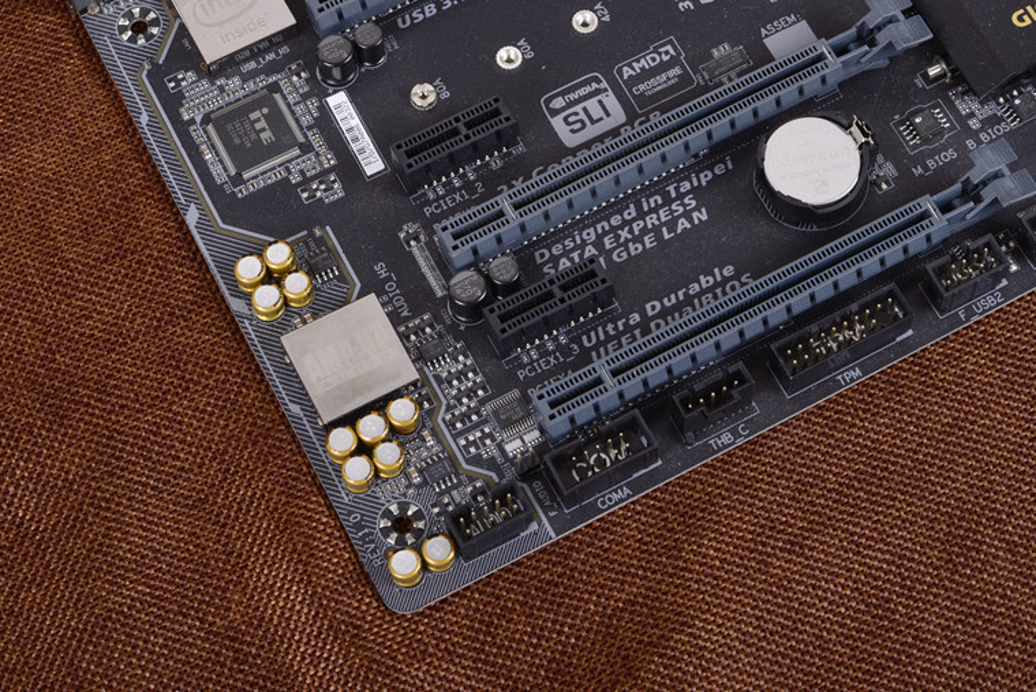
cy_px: 171
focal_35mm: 79
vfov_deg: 17.2
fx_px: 2275
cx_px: 583
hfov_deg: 25.6
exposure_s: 1/160
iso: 100
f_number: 16
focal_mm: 50
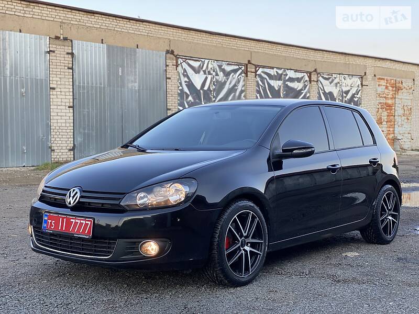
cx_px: 210
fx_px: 629
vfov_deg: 28.0
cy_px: 157
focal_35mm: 52
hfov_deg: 36.8
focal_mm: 6
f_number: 2
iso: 20
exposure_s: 1/144
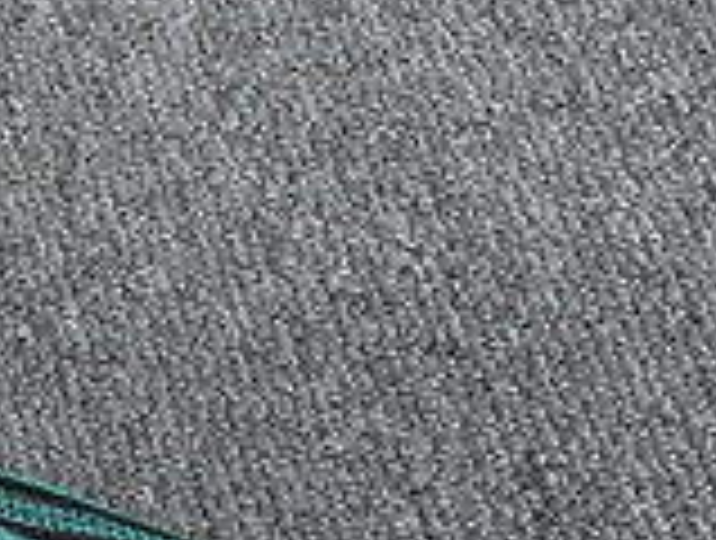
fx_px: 3628
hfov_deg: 10.9
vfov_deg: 8.3
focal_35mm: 175
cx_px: -356
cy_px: 916
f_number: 2.4
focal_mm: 3.3
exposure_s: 1/317
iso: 25
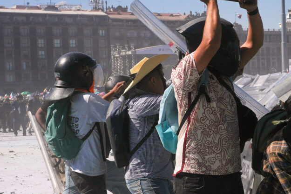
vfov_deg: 15.9
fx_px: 695
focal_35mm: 86
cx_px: 324
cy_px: 126
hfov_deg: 22.3
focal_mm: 35
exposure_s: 1/1000
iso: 125
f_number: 11
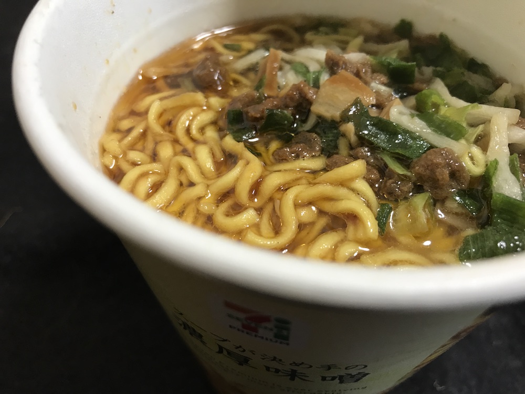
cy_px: 197
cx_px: 262
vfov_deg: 49.7
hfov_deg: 63.4
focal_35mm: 28
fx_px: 425
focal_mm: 3.99
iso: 40
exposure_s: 1/17
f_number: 1.8
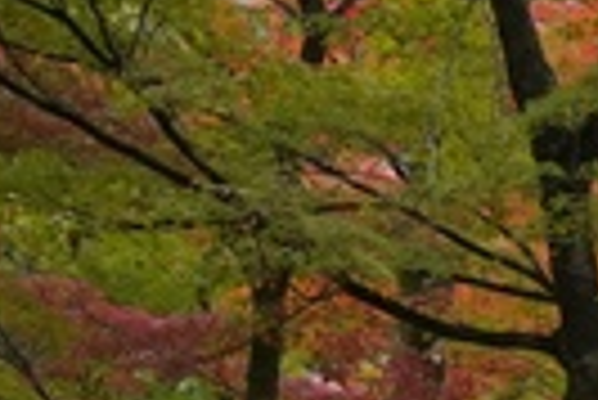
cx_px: 1659
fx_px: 3630
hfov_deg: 8.3
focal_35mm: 218
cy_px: 663
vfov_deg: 6.2
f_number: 8
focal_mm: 28.3
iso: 2500
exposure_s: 1/1000
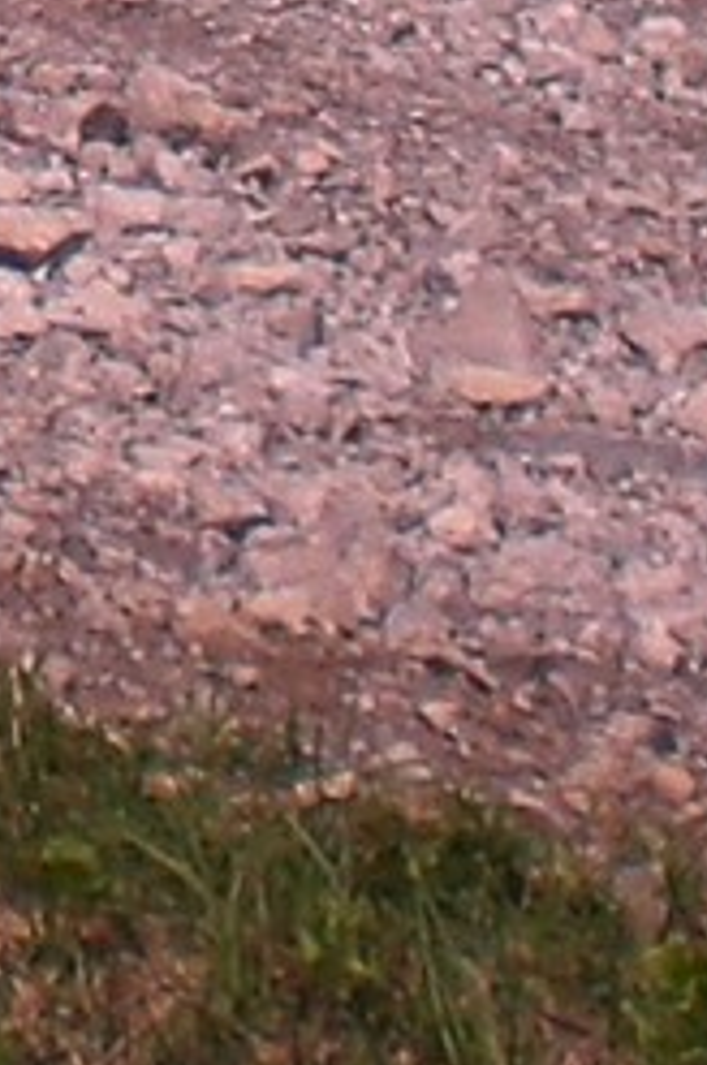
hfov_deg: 3.9
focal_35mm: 342
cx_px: -1252
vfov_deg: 5.8
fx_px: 10102
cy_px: -1677
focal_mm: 6.3
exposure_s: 1/1250
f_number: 4.4
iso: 50
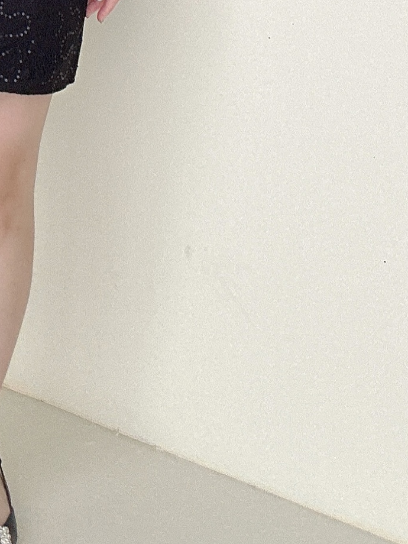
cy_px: -31
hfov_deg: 22.7
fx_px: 943
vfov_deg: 29.5
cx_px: -61
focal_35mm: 60
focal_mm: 2.69
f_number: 1.9
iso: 100
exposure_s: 1/60
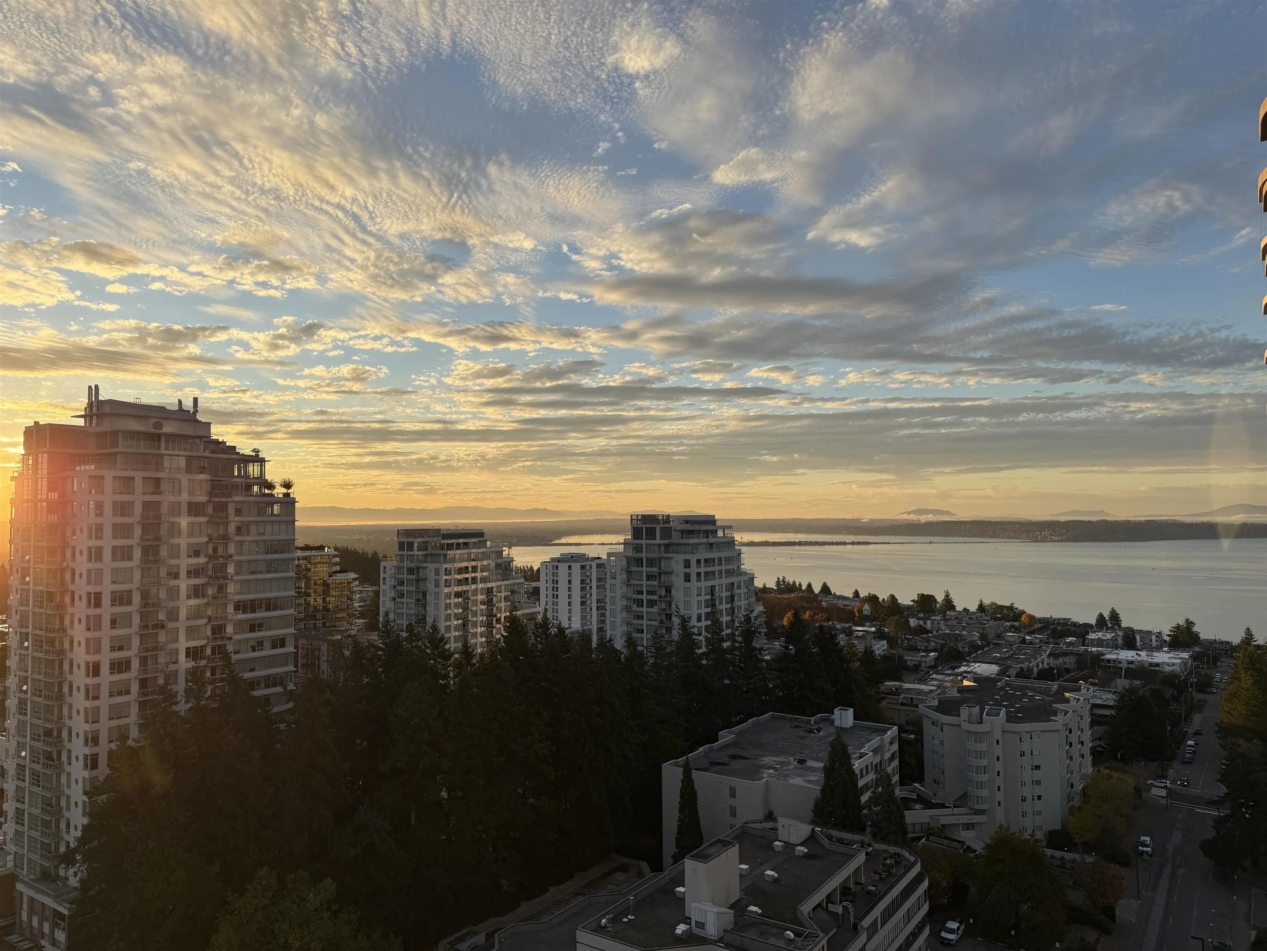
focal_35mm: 24
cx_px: 634
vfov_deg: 56.8
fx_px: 878
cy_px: 476
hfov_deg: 71.6
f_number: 1.78
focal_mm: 6.76
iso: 80
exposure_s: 1/2169
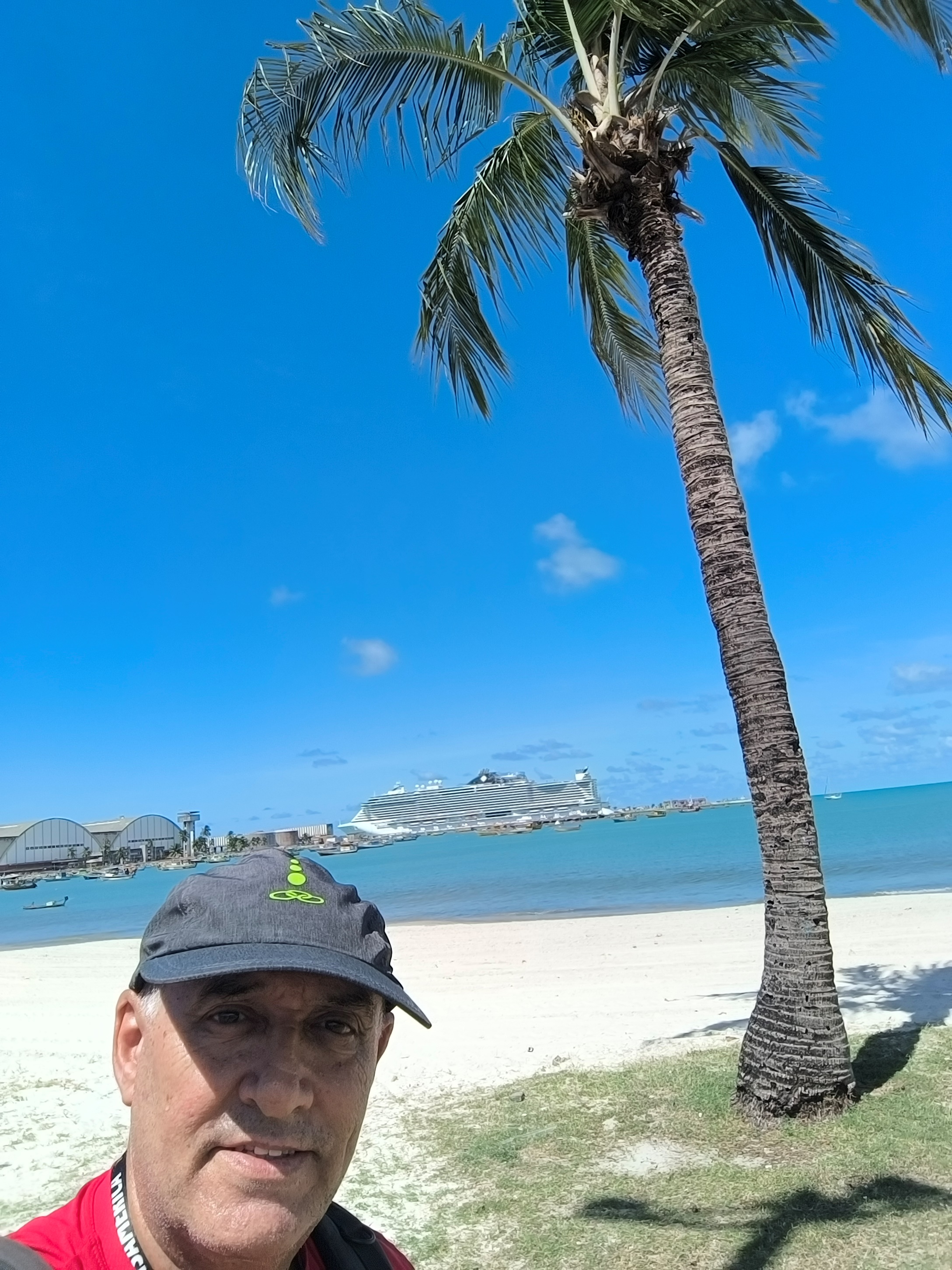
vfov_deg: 71.6
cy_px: 635
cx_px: 476
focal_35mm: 24
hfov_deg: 56.8
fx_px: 880
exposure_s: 1/3676
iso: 50
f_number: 2.45
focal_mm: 3.26
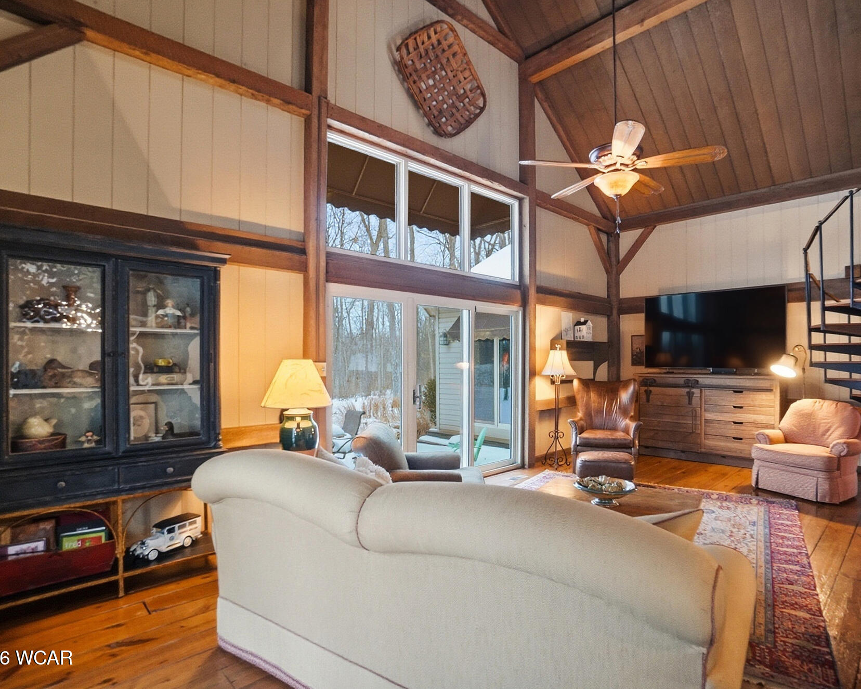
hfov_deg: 89.4
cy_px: 343
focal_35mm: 17
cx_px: 470
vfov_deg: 77.0
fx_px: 433
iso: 125
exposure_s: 1/60
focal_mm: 10
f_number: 5.6
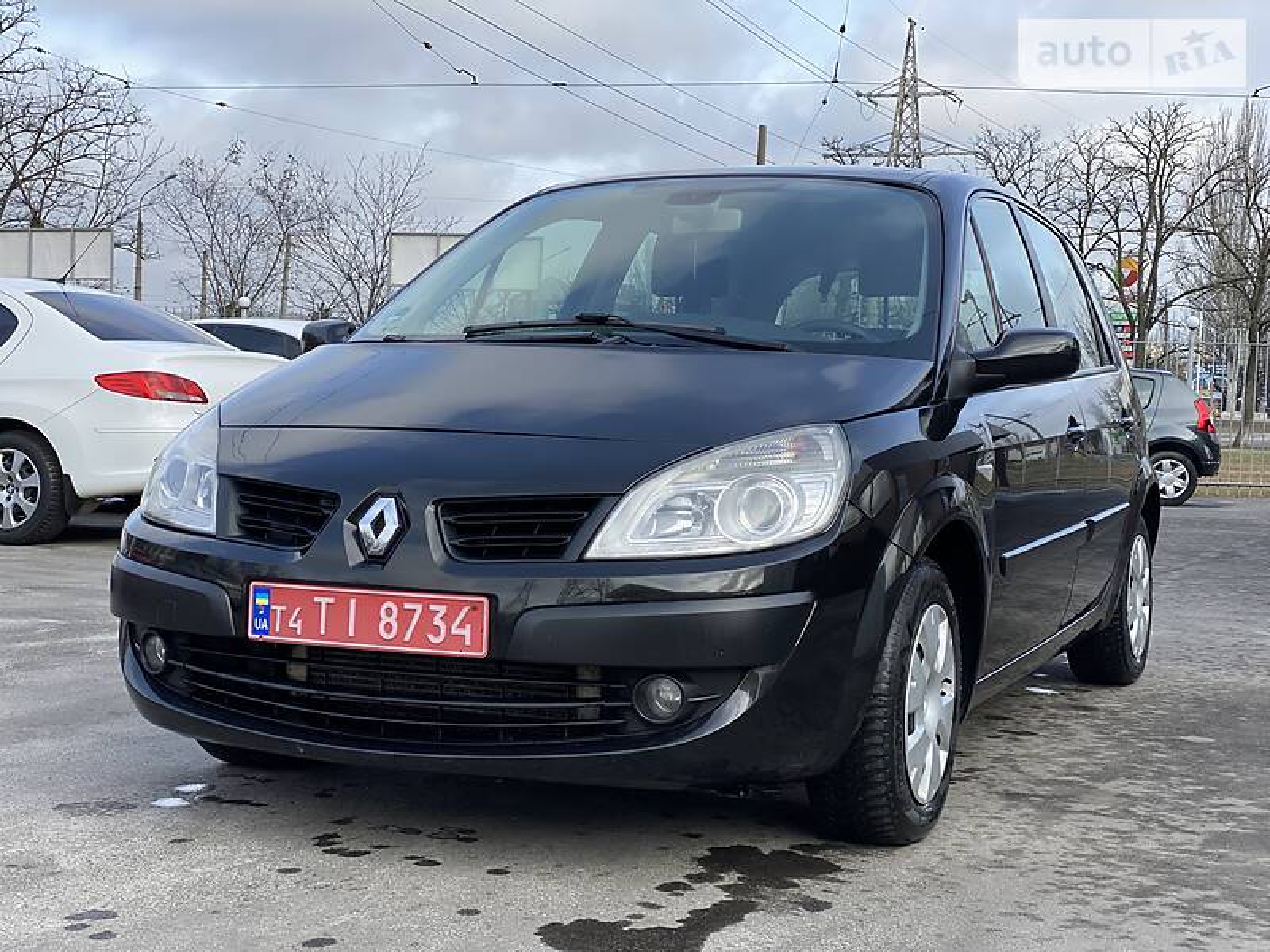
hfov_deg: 36.8
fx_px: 1908
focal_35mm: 52
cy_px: 476
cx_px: 635
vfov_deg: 28.0
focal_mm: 6
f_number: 2
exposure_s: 1/657
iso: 20
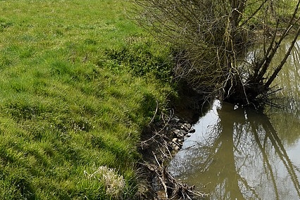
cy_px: 17
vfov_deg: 14.2
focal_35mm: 95
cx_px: 294
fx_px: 792
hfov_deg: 20.8
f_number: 9
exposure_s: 1/320
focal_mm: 30
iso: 200
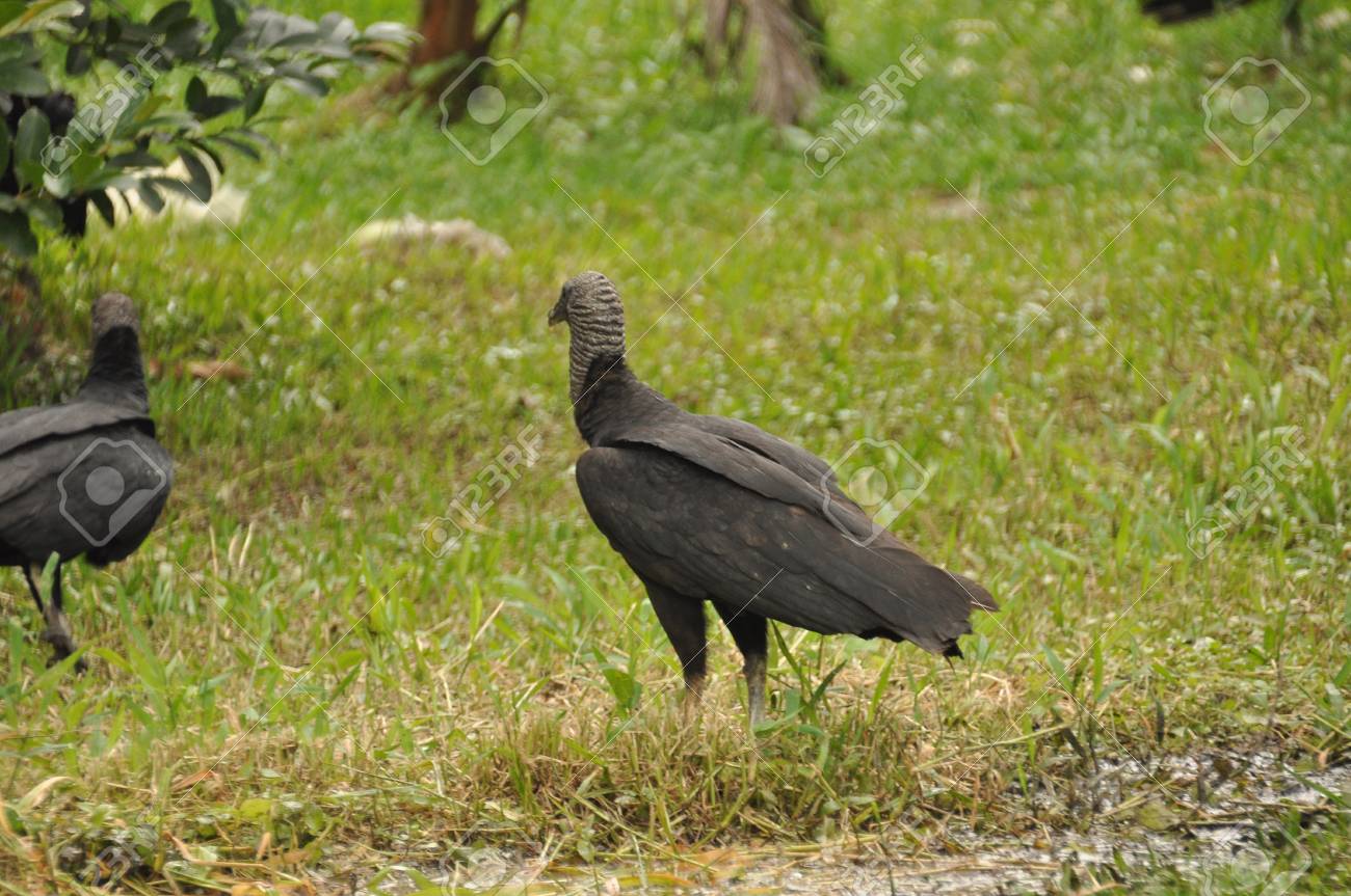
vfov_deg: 3.0
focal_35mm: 450
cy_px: 448
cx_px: 676
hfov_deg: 4.6
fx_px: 16864
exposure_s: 1/100
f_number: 9
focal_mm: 300
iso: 640
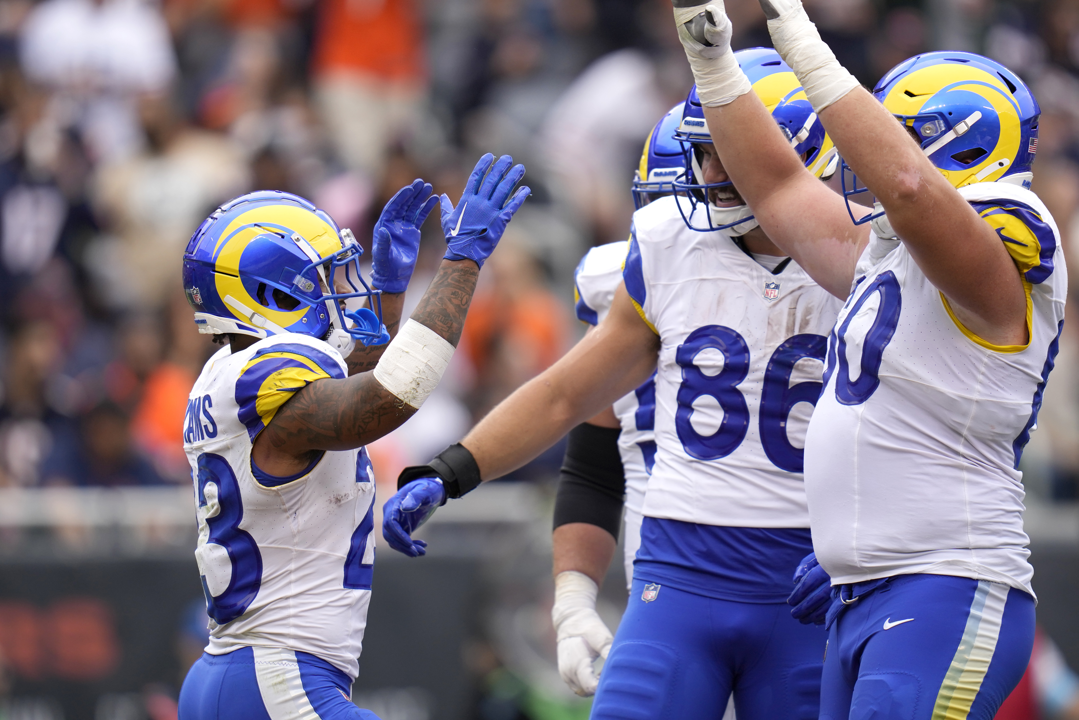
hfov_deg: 3.4
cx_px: 540
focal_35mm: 600
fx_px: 17982
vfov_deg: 2.3
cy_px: 360
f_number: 2.8
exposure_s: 1/2000
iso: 400
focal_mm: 400
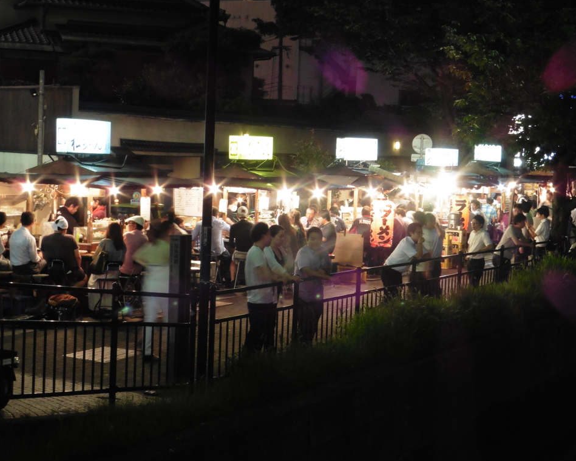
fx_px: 1347
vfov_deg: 19.4
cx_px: 307
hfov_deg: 24.1
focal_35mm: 79
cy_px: 231
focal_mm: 13.3
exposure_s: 1/4
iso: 400
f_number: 5
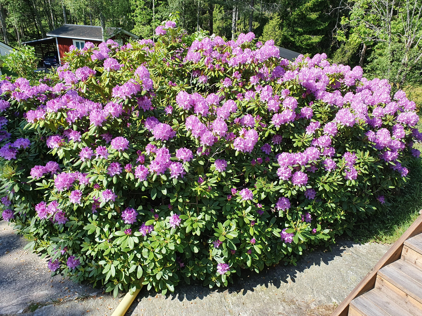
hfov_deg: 67.3
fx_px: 317
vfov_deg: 53.1
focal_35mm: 26
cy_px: 158
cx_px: 211
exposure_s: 1/792
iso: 50
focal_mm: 4.32
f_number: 2.4
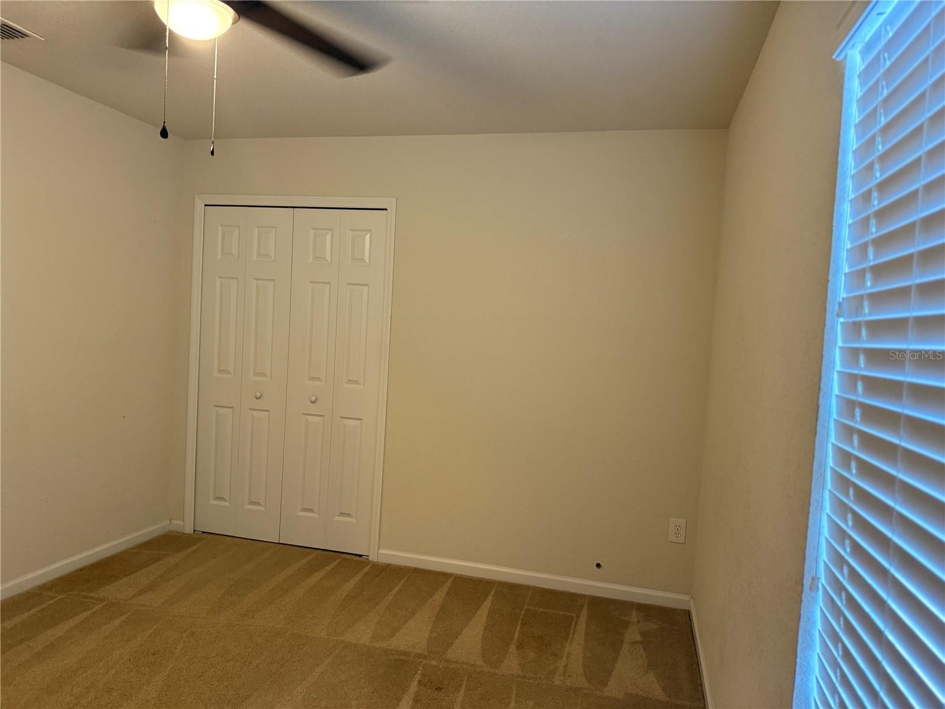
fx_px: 655
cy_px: 354
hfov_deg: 71.6
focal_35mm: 24
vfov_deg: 56.8
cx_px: 472
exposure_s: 1/60
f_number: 1.78
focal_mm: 6.76
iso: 400
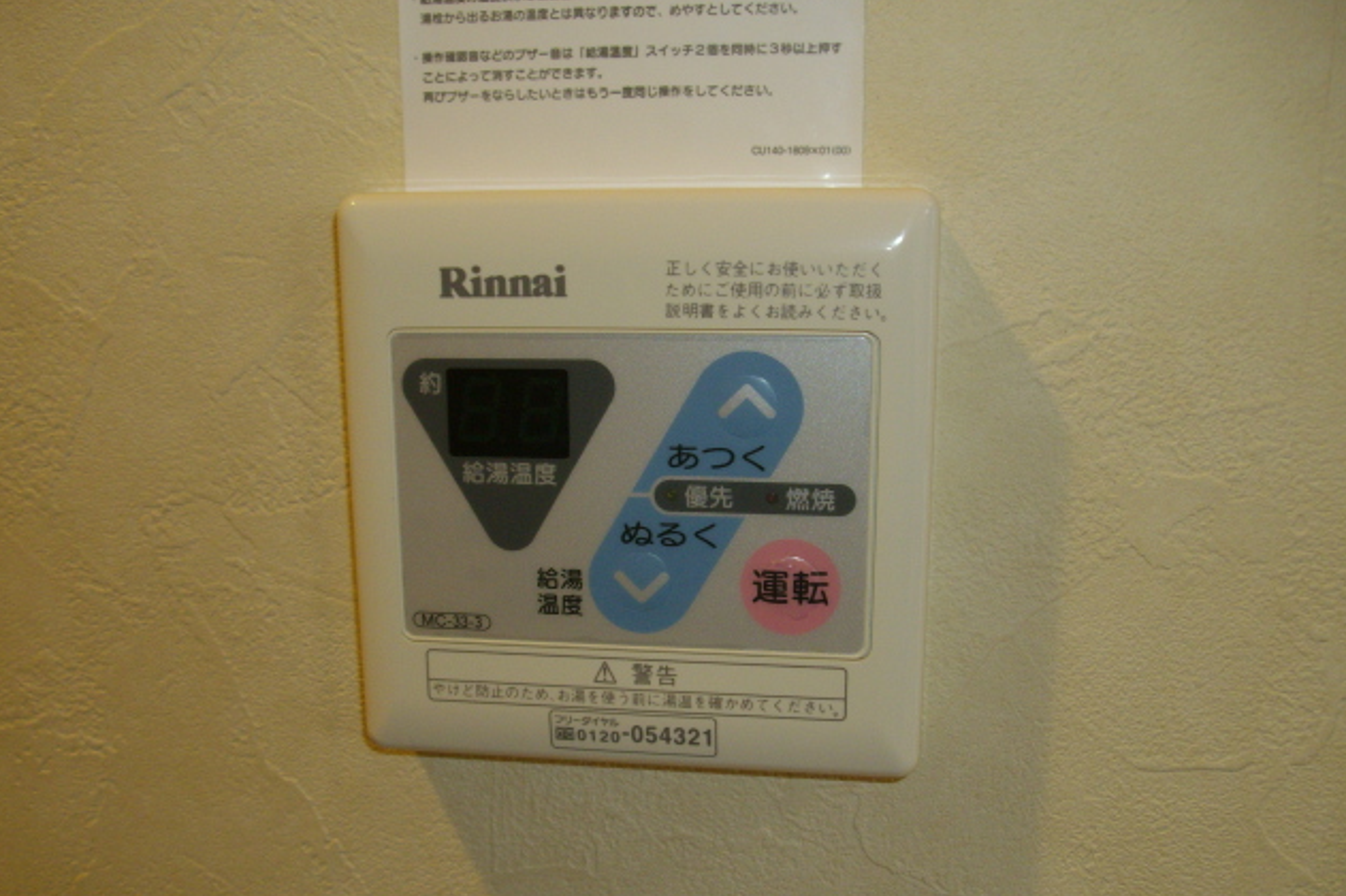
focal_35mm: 38
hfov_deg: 50.7
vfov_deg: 35.0
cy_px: 501
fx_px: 1420
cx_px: 668
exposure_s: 1/50
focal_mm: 6
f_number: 2.7
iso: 160
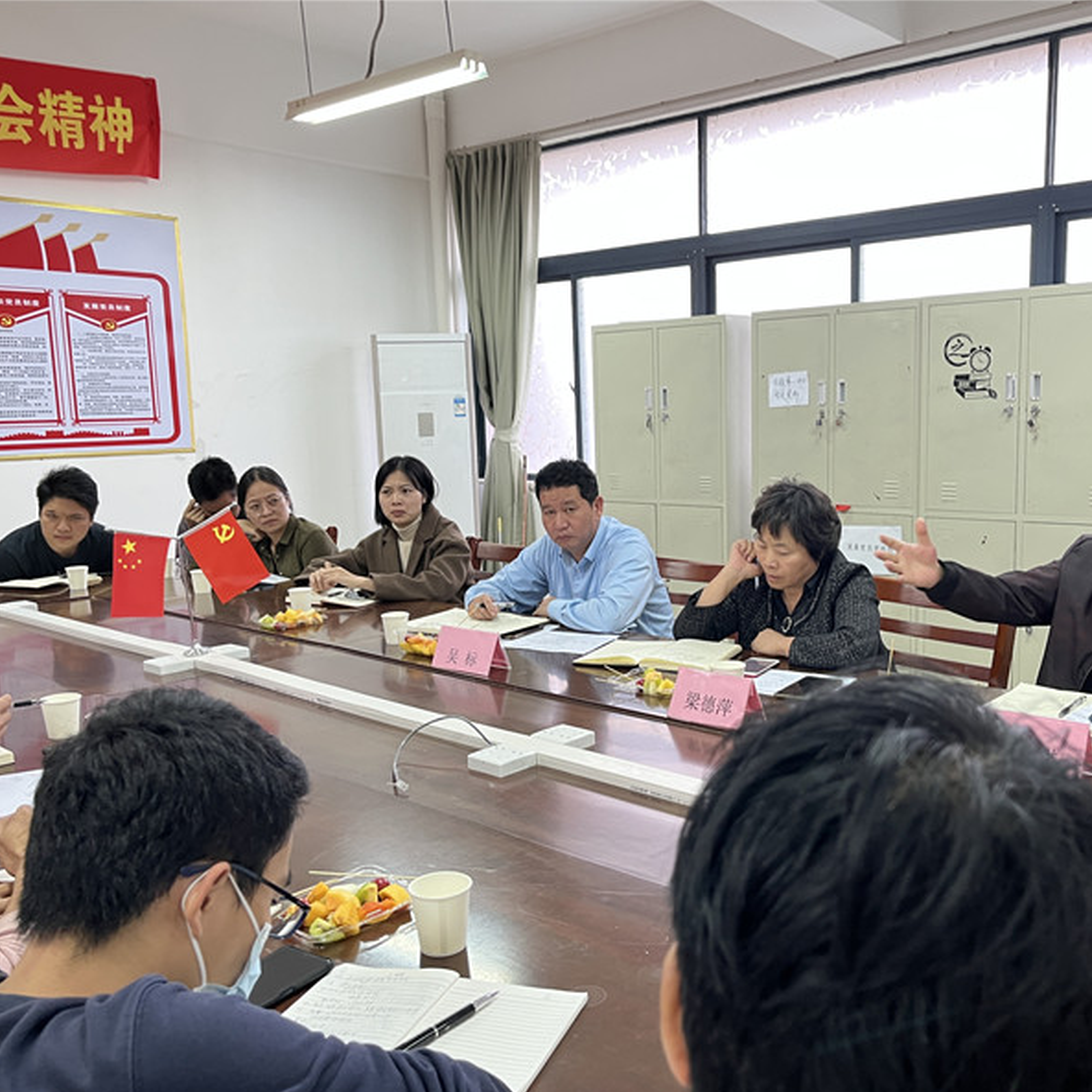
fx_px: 1106
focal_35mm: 31
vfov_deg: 52.5
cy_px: 551
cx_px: 645
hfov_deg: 52.2
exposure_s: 1/50
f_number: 1.6
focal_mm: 5.1
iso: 100
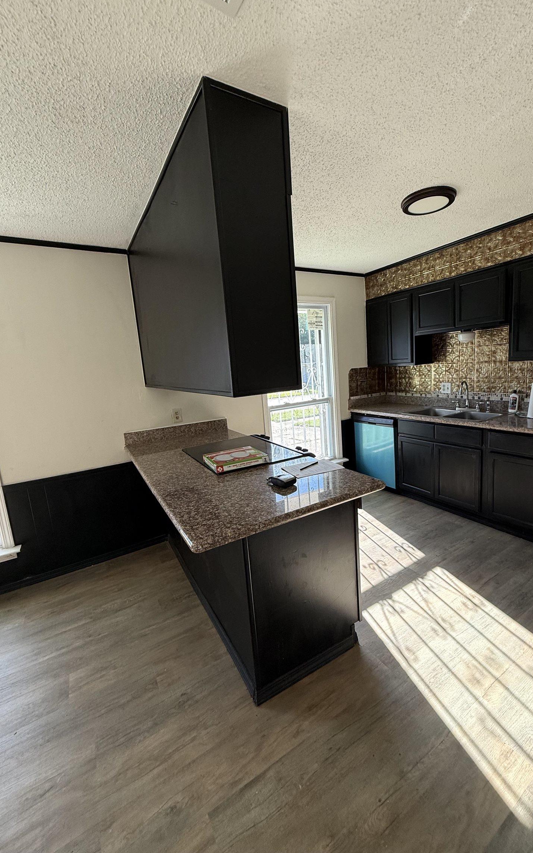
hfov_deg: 74.6
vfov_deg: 101.5
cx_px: 292
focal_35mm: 15
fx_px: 349
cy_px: 422
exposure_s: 1/99
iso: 64
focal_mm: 2.22
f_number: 2.2
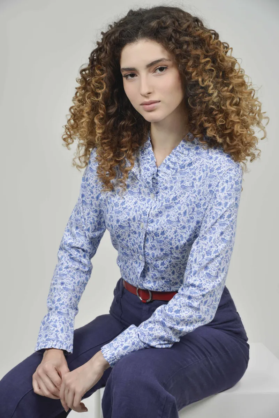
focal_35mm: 100
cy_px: 209
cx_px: 140
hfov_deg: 13.7
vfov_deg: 20.4
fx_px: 1161
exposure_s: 1/125
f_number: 10
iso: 200
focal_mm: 100
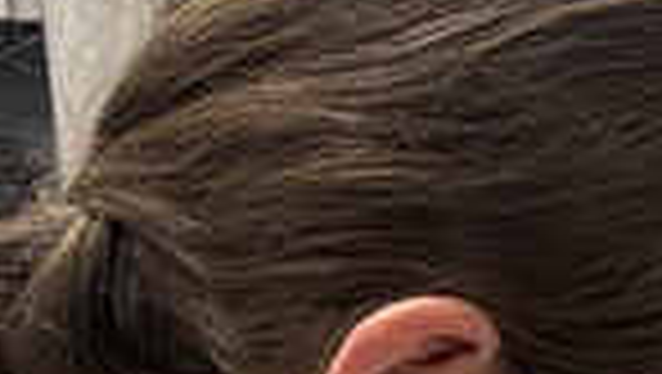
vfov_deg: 5.8
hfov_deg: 9.8
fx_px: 3461
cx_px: 1509
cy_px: 1086
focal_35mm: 197
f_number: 1.6
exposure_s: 1/60
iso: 64
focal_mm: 5.96
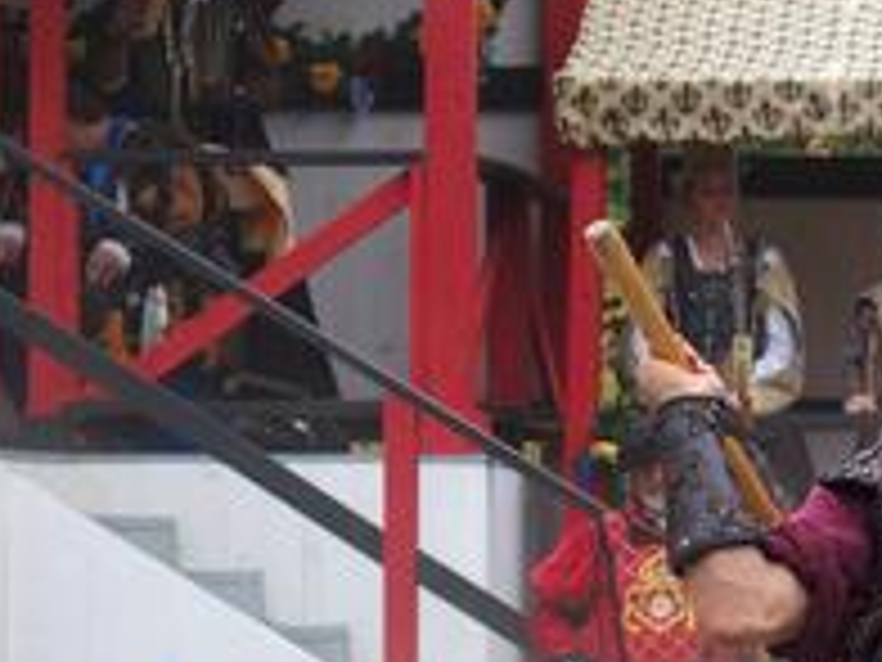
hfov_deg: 6.3
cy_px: 405
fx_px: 7975
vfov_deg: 4.7
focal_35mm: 313
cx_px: 990
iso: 100
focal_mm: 28.8
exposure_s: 1/640
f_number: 2.8
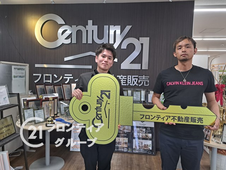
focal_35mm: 24
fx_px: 157
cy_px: 85
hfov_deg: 71.6
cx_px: 113
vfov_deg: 56.8
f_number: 1.8
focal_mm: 5.23
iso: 125
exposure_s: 1/50
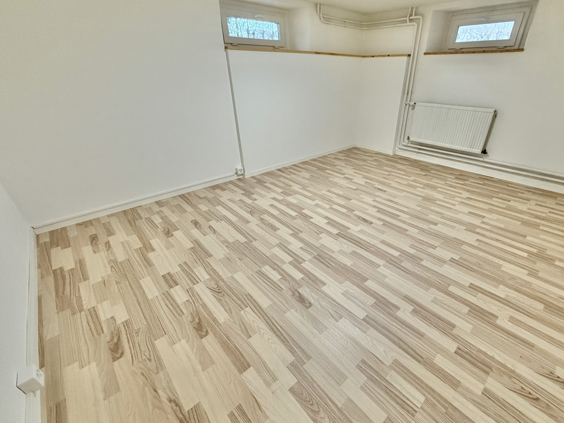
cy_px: 212
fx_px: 261
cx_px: 319
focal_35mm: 16
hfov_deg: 94.0
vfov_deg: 78.1
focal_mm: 2.22
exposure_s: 1/100
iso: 250
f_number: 2.2
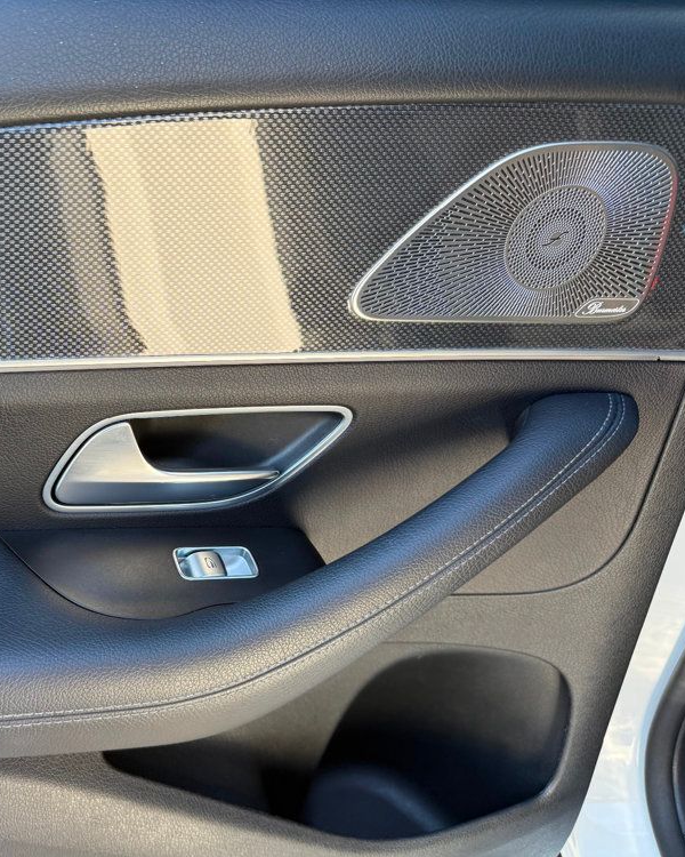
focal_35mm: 32
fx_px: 811
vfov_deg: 55.7
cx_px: 140
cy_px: 438
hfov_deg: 43.7
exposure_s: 1/196
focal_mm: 6.76
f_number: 1.78
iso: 125
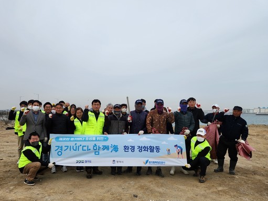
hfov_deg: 65.0
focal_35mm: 27
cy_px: 110
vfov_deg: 51.3
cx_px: 115
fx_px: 209
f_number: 1.8
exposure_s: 1/1854
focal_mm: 5.4
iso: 20
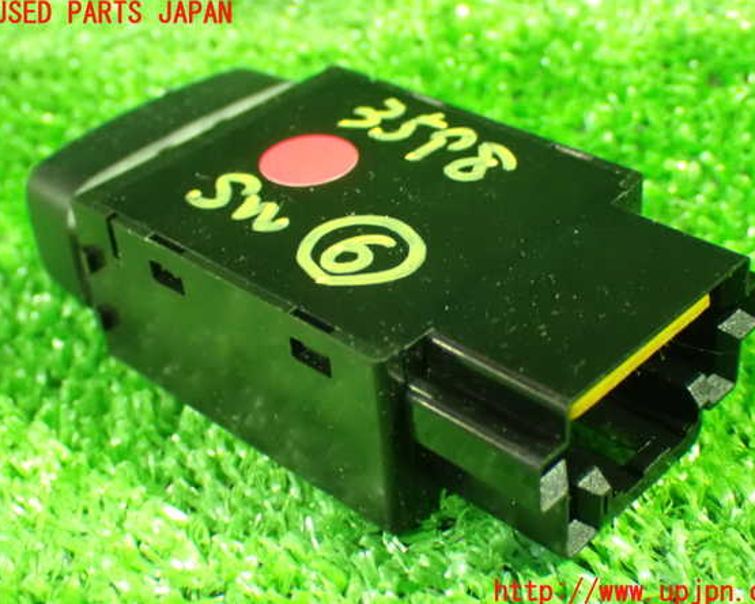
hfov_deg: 33.0
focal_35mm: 57
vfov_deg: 26.7
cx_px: 393
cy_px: 303
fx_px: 1274
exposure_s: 1/10
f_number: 3.3
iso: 1600
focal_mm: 9.65
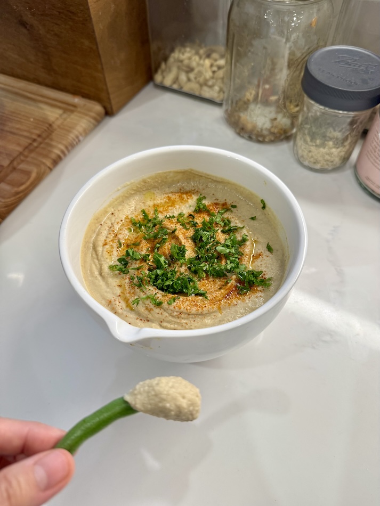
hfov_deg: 56.8
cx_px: 190
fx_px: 351
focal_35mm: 24
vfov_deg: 71.6
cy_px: 253
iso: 125
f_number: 1.78
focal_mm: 6.76
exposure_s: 1/120
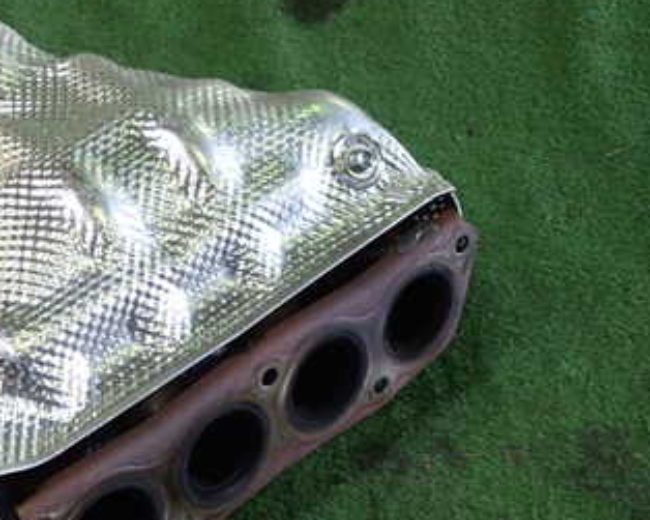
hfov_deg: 32.3
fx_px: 1077
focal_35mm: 56
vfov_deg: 27.1
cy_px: 305
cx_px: 93
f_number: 2.3
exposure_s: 1/30
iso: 200
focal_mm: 5.4
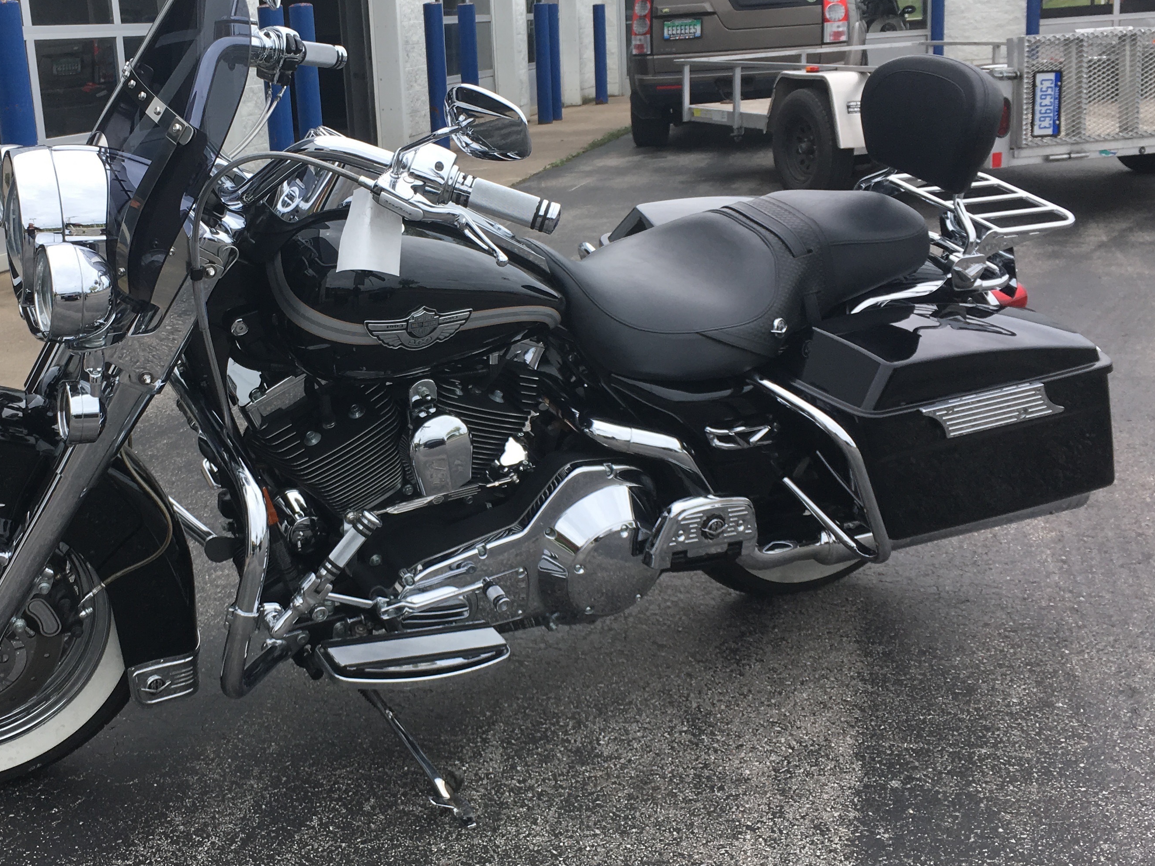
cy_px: 398
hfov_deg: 42.3
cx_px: 379
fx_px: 1468
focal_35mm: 44
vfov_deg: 32.9
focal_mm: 4.15
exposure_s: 1/793
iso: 25
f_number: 2.2
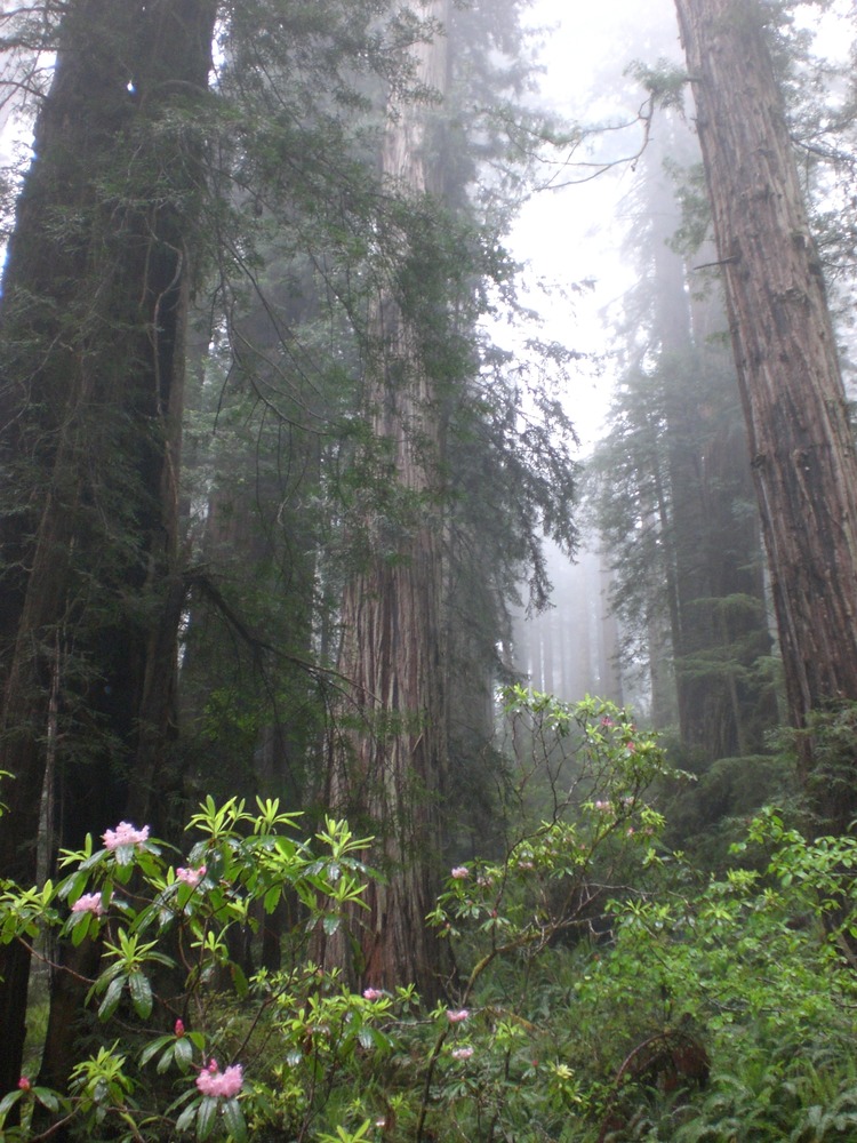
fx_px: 1254
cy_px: 572
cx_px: 428
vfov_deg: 49.0
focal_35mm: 38
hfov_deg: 37.7
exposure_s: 1/50
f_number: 3.1
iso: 200
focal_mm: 6.3
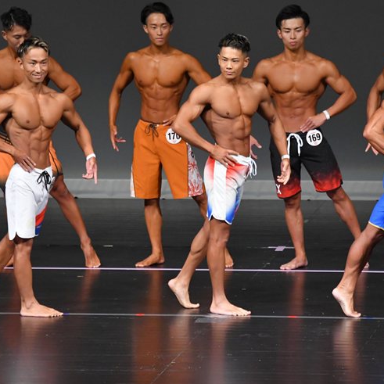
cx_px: 210
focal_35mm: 402
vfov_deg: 4.4
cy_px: 189
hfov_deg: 4.4
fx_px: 5045
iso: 4000
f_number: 5.6
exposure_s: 1/400
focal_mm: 200
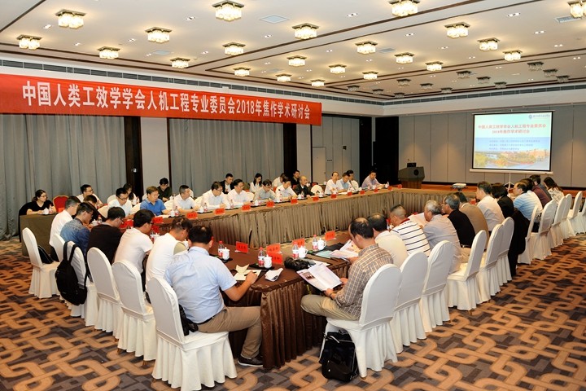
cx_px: 293
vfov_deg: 53.1
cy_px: 196
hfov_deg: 73.7
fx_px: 391
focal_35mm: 24
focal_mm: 24
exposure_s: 1/125
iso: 400
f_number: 4
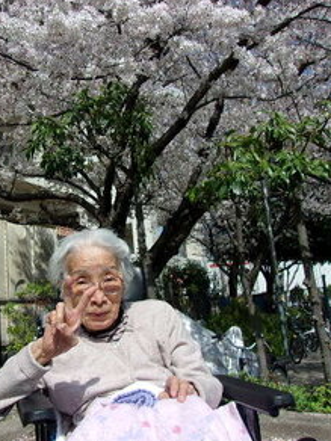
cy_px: 219
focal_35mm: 37
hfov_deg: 38.3
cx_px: 116
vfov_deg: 50.1
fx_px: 472
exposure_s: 1/140
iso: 80
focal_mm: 4.9
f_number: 10.4
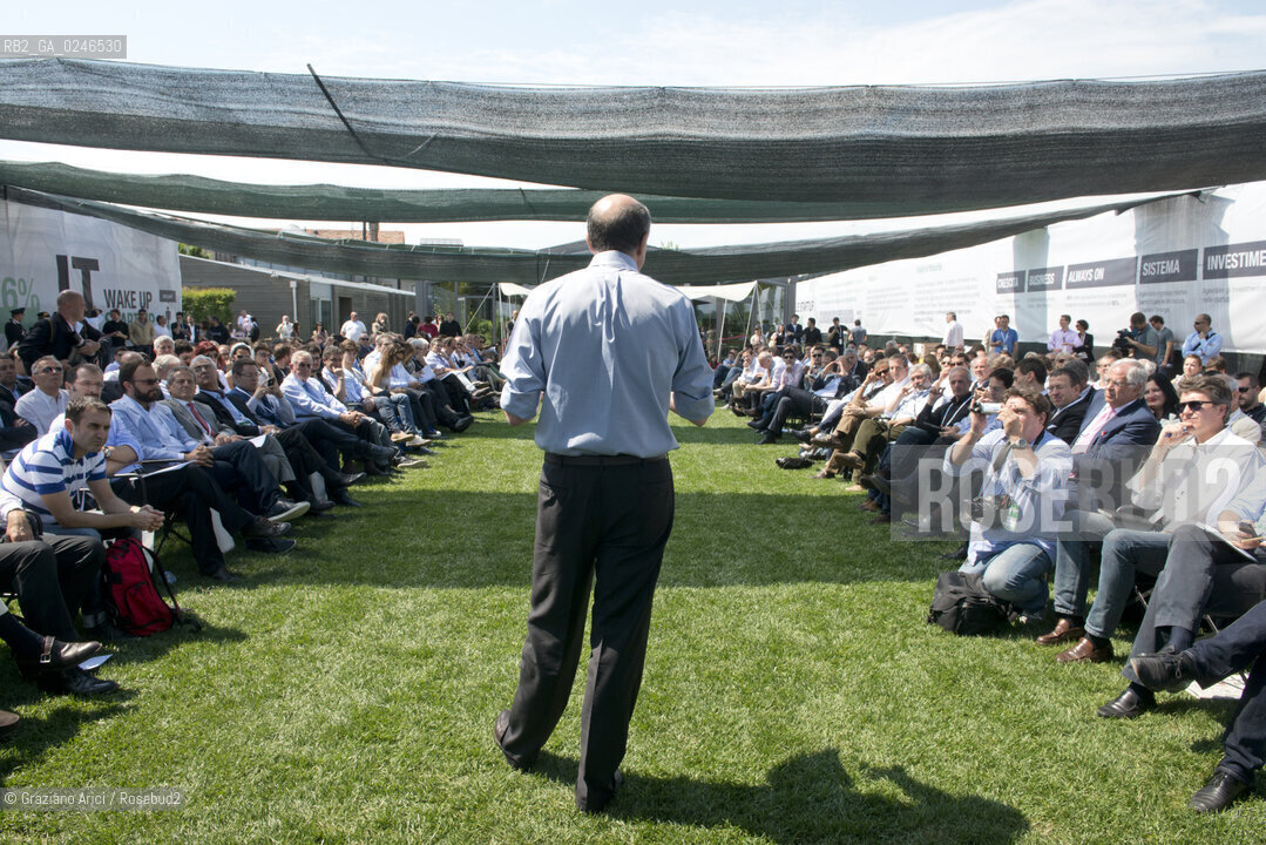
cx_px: 633
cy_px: 422
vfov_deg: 53.2
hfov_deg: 73.7
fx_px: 844
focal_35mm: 24
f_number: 11
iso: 640
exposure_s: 1/500
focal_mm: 24
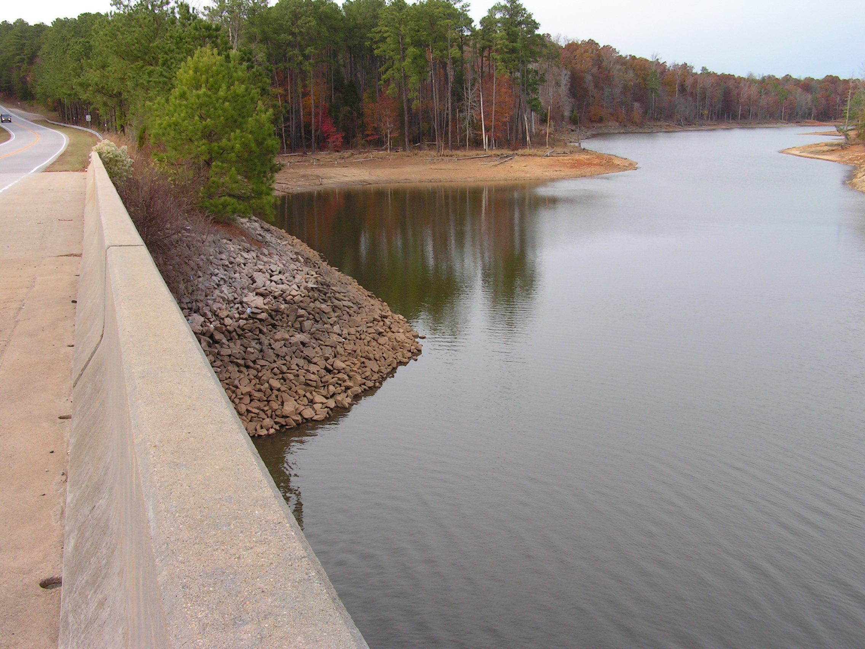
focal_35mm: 38
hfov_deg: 49.0
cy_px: 324
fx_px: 950
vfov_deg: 37.7
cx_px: 432
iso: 50
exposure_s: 1/60
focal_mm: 6.3
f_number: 5.6
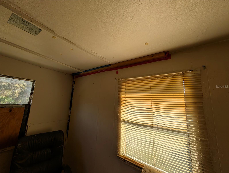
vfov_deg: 94.6
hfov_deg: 110.5
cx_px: 114
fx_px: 79
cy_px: 86
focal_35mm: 12
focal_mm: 2.02
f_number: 1.7
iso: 54
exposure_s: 1/1395
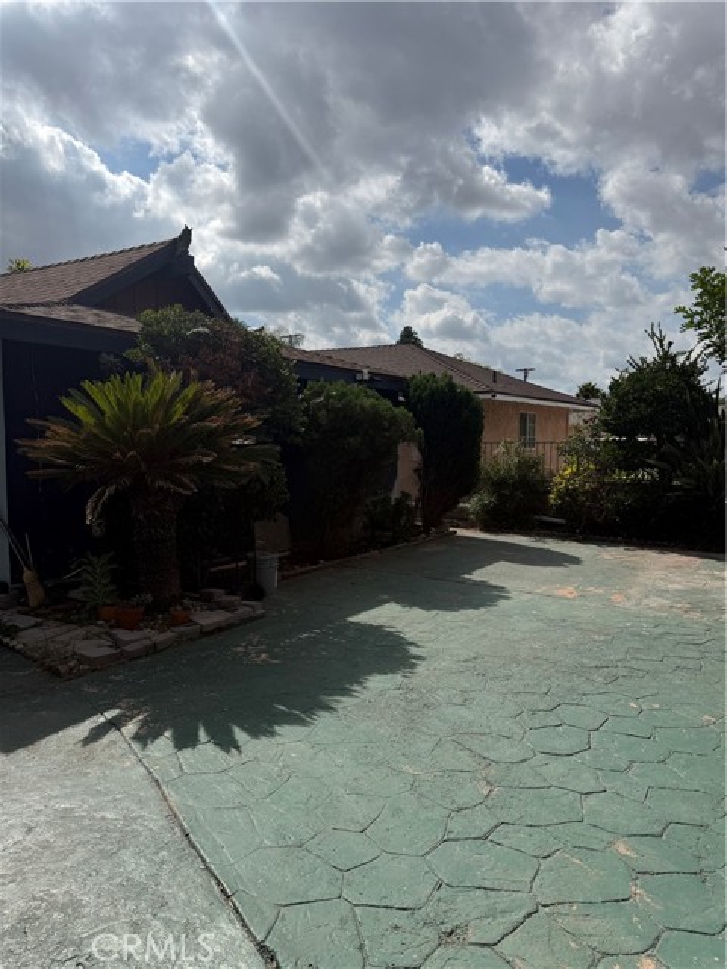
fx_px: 672
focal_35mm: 24
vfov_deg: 71.6
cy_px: 484
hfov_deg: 56.8
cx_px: 364
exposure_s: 1/14286
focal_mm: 6.76
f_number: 1.78
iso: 80
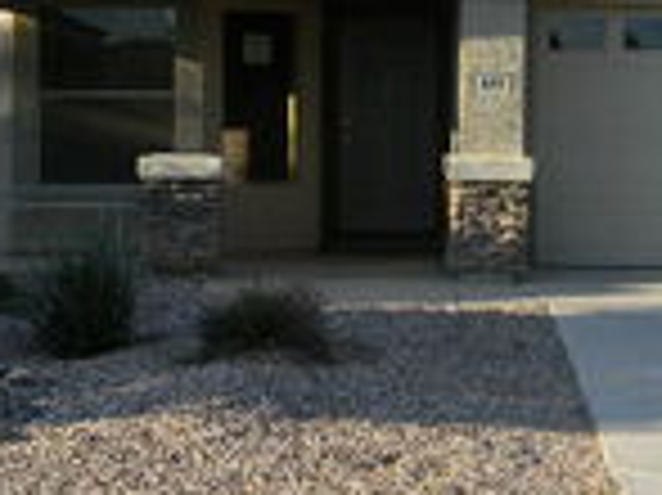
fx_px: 2121
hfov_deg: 17.6
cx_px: 518
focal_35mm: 111
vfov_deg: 13.2
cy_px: 81
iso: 80
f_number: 3.9
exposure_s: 1/355
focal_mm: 8.6
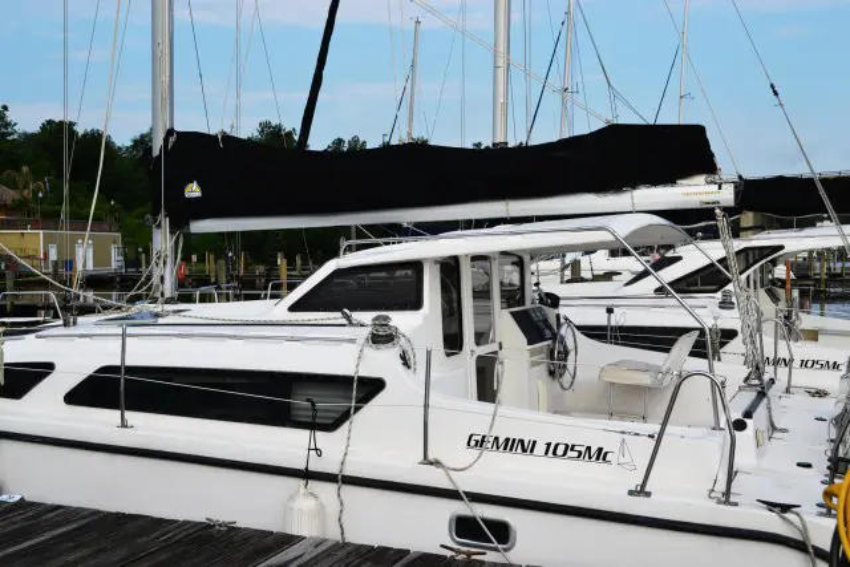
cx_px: 425
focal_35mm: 42
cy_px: 284
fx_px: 992
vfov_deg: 31.9
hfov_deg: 46.4
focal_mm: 28
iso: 100
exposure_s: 1/250
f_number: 8
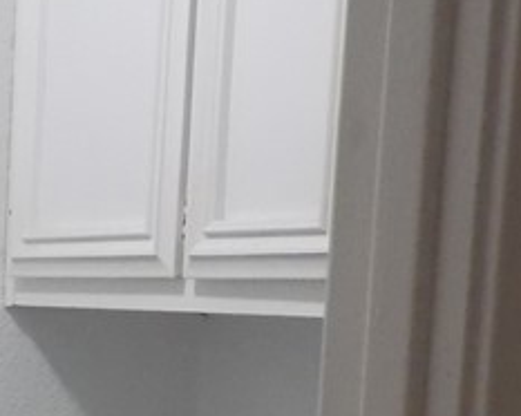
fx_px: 1787
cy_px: 559
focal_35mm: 116
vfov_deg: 12.8
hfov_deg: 14.3
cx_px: -465
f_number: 3.2
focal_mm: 4.8
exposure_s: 1/30
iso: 250
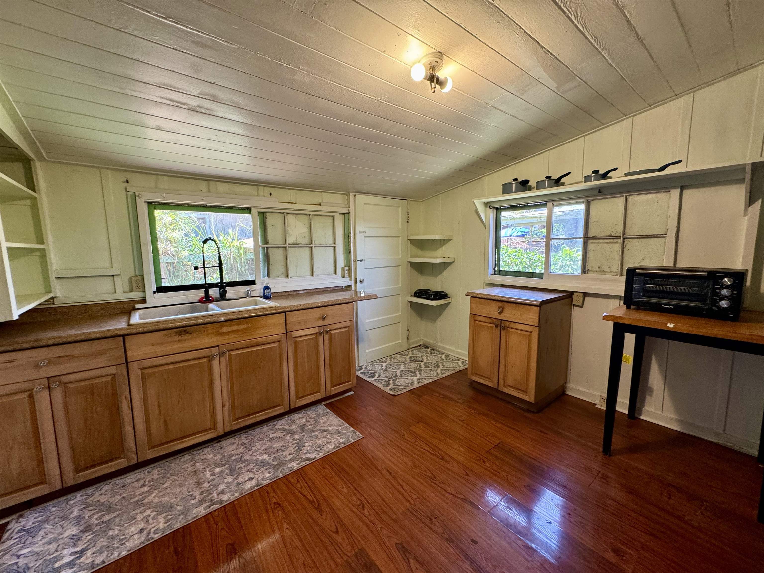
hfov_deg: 102.1
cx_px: 382
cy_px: 286
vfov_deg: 85.7
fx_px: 309
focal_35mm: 14
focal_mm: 2.22
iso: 160
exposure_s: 1/60
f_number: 2.2
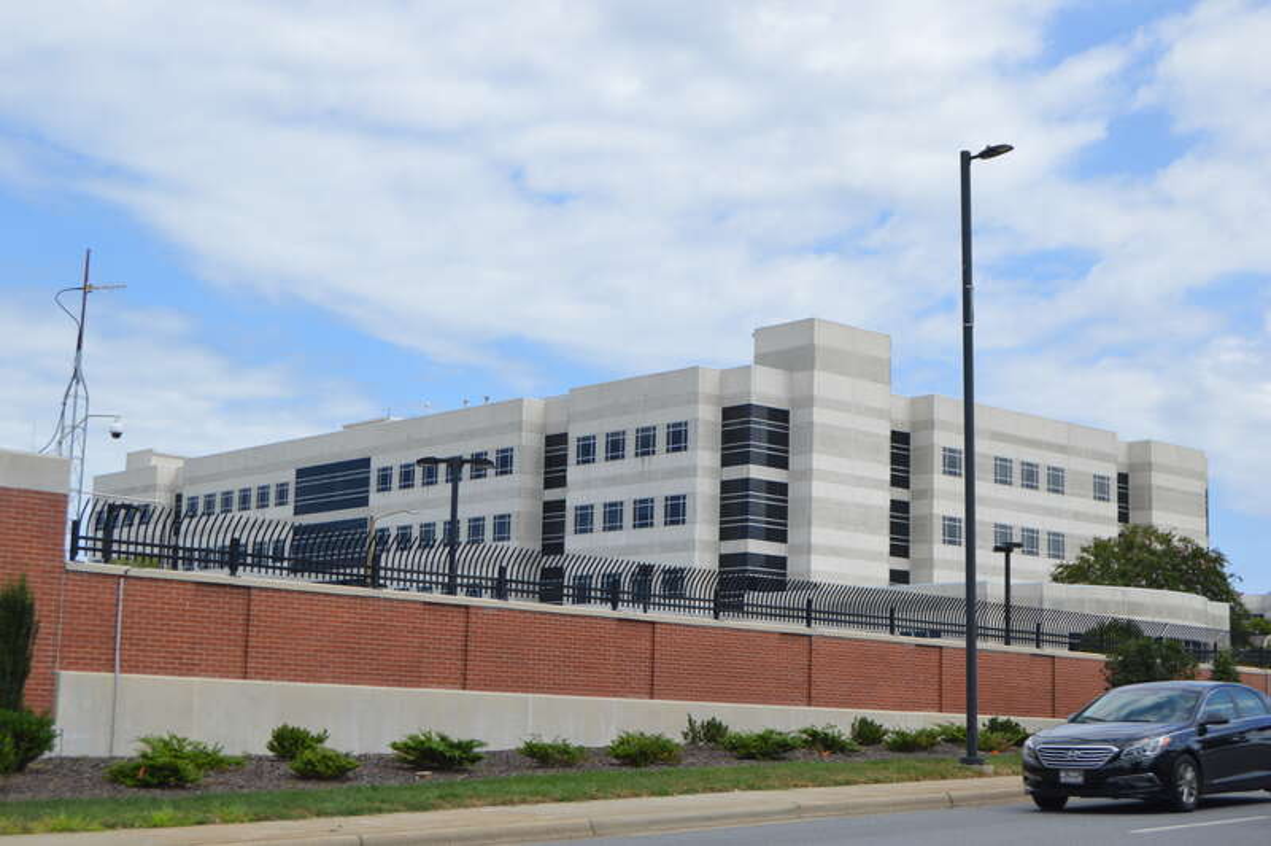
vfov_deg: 25.7
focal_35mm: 52
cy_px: 423
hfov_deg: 37.9
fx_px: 1852
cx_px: 636
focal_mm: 35
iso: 100
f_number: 9
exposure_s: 1/320
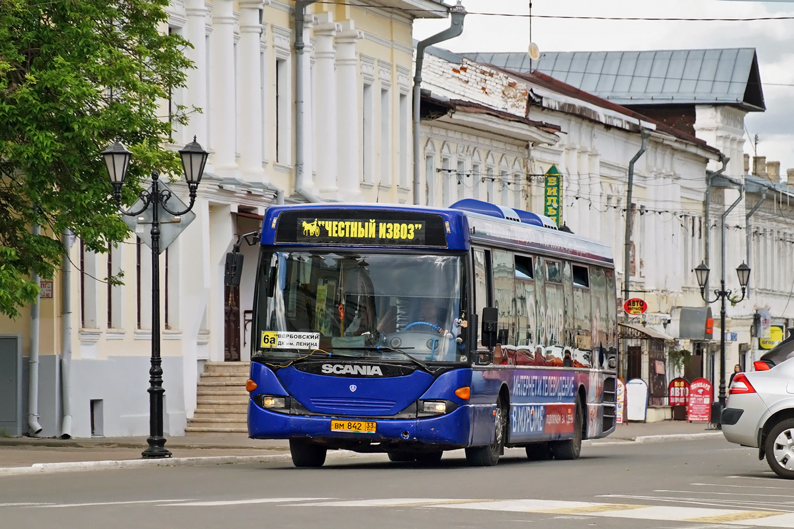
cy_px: 264
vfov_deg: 7.6
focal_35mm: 180
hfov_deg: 11.4
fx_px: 3970
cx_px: 397
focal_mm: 120
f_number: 8
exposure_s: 1/320
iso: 200
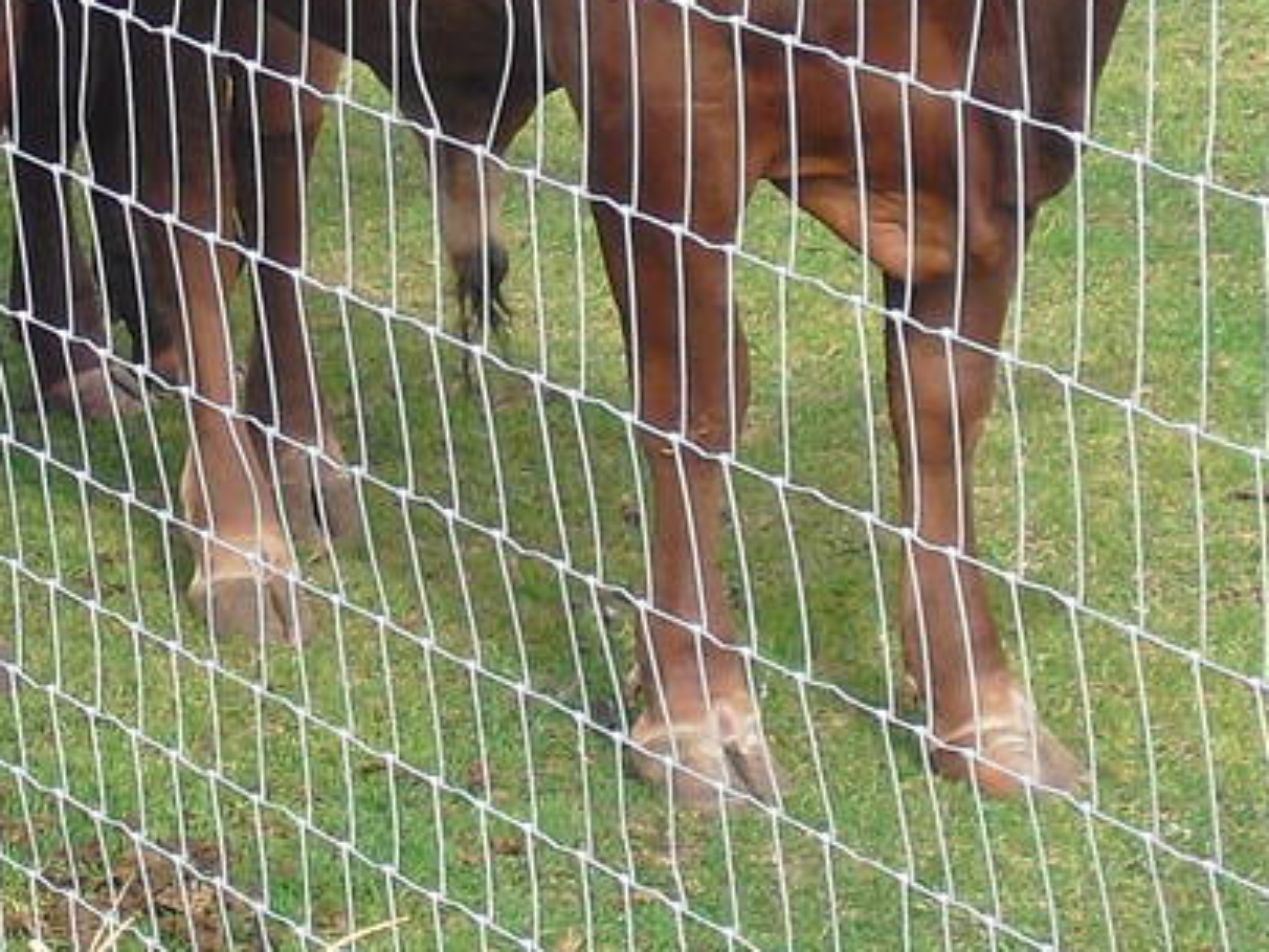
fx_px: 10741
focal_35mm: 293
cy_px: 107
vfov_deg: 5.1
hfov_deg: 6.8
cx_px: 195
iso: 100
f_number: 4.6
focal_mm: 13.1
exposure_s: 1/250
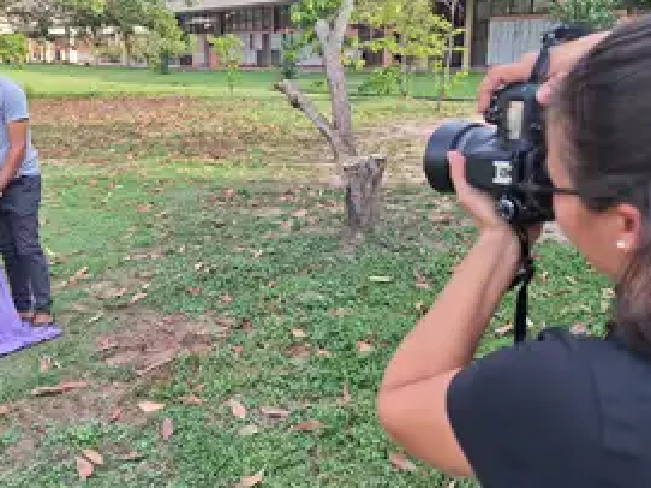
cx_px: 243
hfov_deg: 53.4
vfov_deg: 41.7
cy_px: 260
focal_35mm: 34
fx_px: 639
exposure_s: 1/548
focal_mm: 5.54
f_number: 1.8
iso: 40
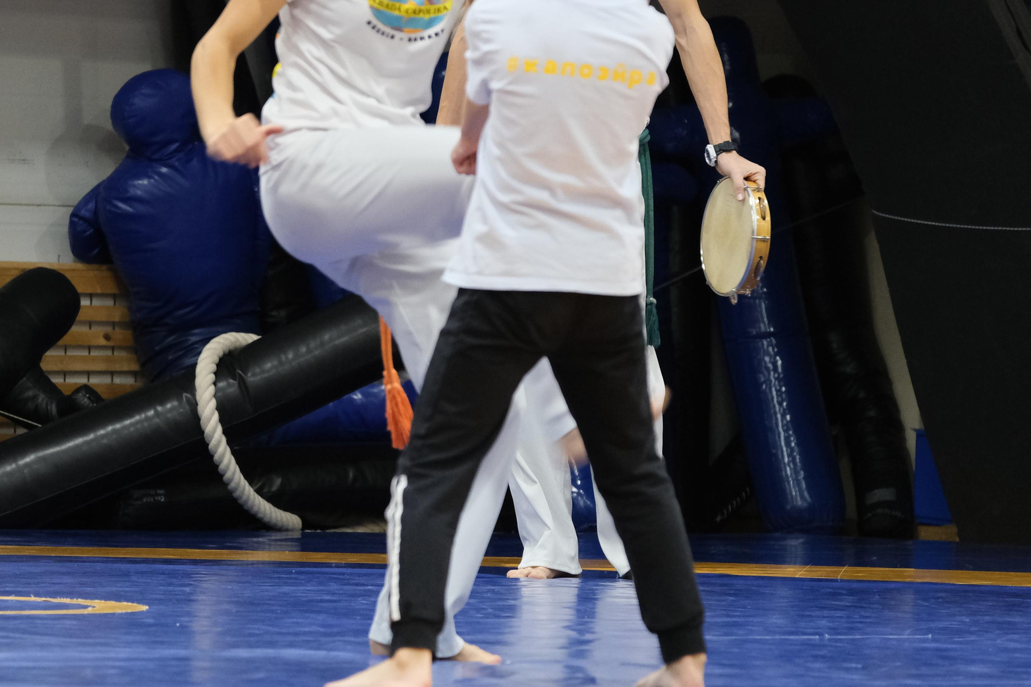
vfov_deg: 5.3
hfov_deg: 8.0
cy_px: 220
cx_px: 359
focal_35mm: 257
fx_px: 7360
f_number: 4.2
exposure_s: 1/125
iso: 2500
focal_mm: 104.9
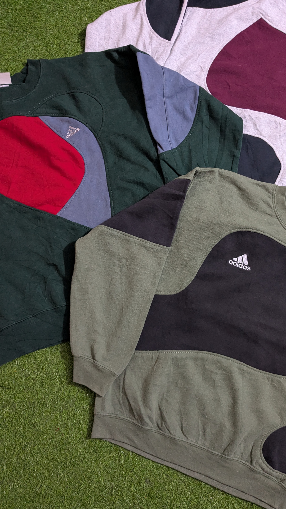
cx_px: 185
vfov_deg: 64.3
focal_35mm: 30
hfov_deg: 38.6
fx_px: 404
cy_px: 256
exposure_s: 1/24
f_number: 1.73
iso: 381
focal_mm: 4.38
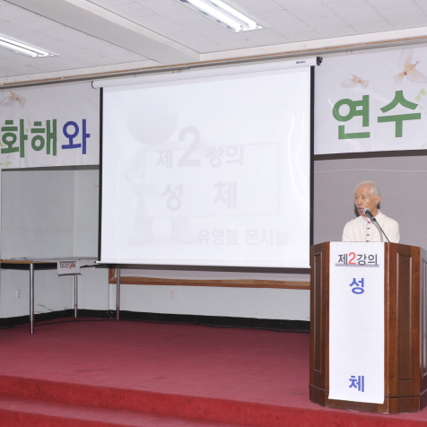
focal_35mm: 54
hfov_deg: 31.5
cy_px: 213
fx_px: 754
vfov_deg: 31.6
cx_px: 258
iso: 200
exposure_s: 1/60
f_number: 5.6
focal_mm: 42
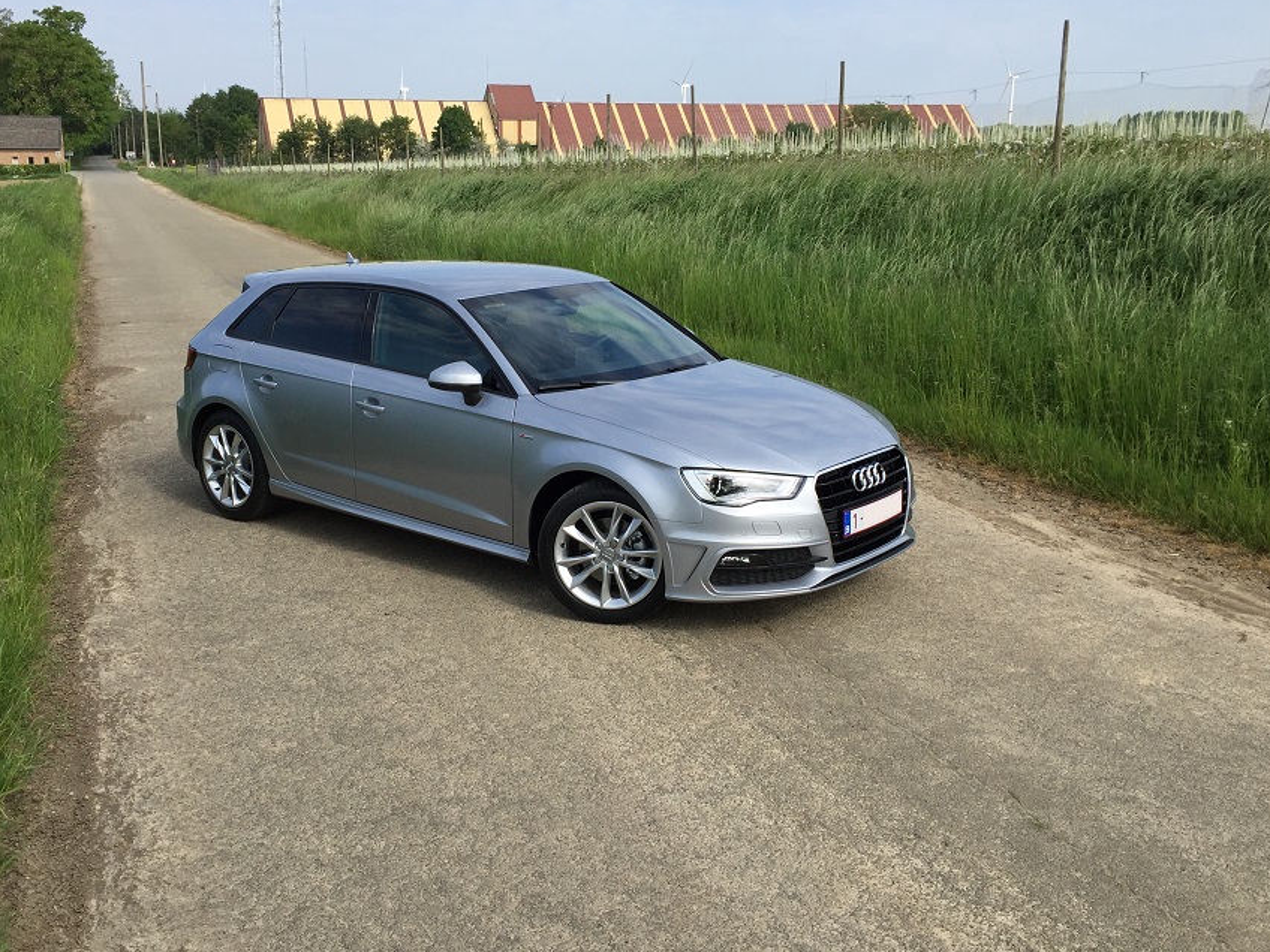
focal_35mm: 35
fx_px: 1284
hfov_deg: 52.4
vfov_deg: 40.7
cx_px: 538
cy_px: 461
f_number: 2.2
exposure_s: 1/1721
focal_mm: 4.15
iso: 32
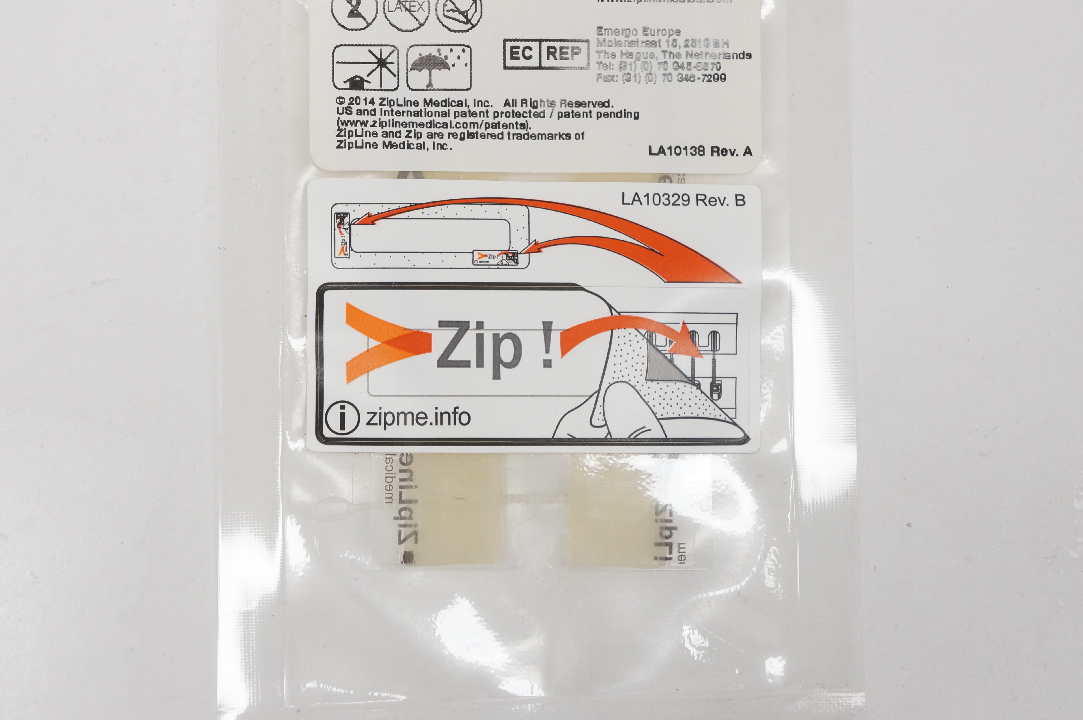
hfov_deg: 24.6
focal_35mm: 82
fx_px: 2479
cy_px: 360
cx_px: 542
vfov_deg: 16.5
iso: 800
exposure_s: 1/100
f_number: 8
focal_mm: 55
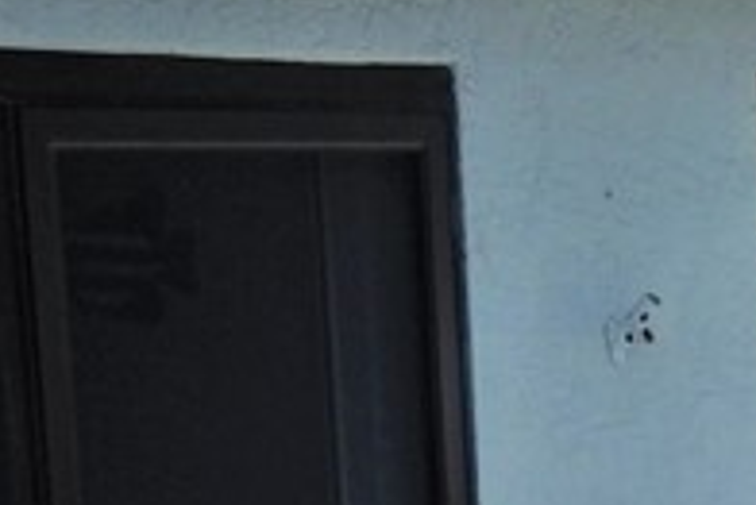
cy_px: 779
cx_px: 1188
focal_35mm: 136
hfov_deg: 14.0
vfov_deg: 9.8
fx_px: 2858
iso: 125
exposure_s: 1/400
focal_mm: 4.5
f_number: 6.8
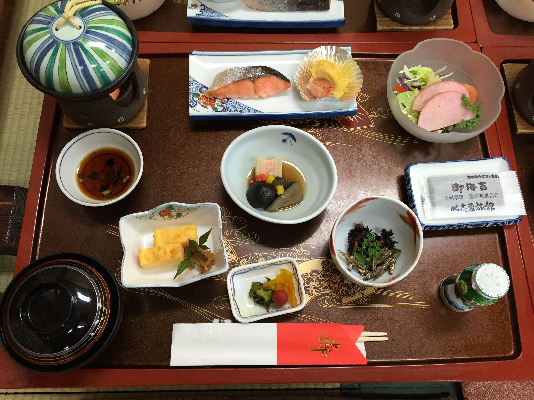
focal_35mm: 29
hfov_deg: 61.7
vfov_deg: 48.2
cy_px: 200
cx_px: 267
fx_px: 447
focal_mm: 4.15
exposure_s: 1/33
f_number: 2.2
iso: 125
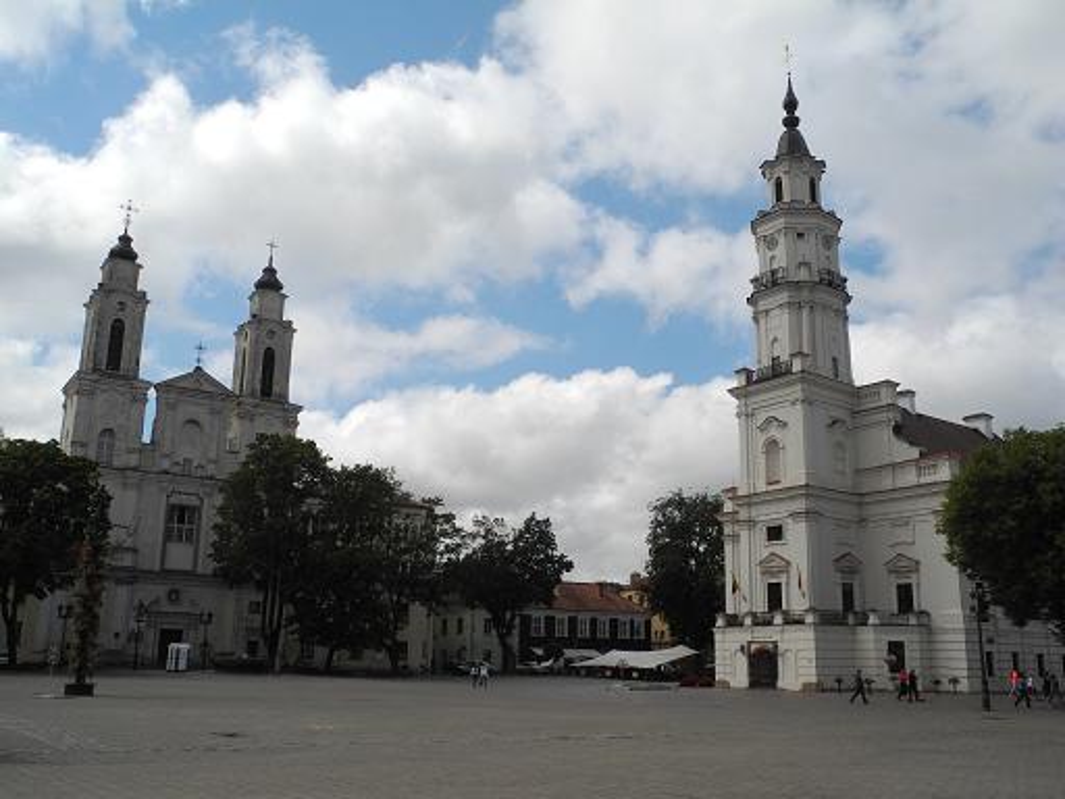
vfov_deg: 40.7
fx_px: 1077
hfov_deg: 52.6
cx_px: 532
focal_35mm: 35
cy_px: 400
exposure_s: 1/1000
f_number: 5.6
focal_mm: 7.4
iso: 100
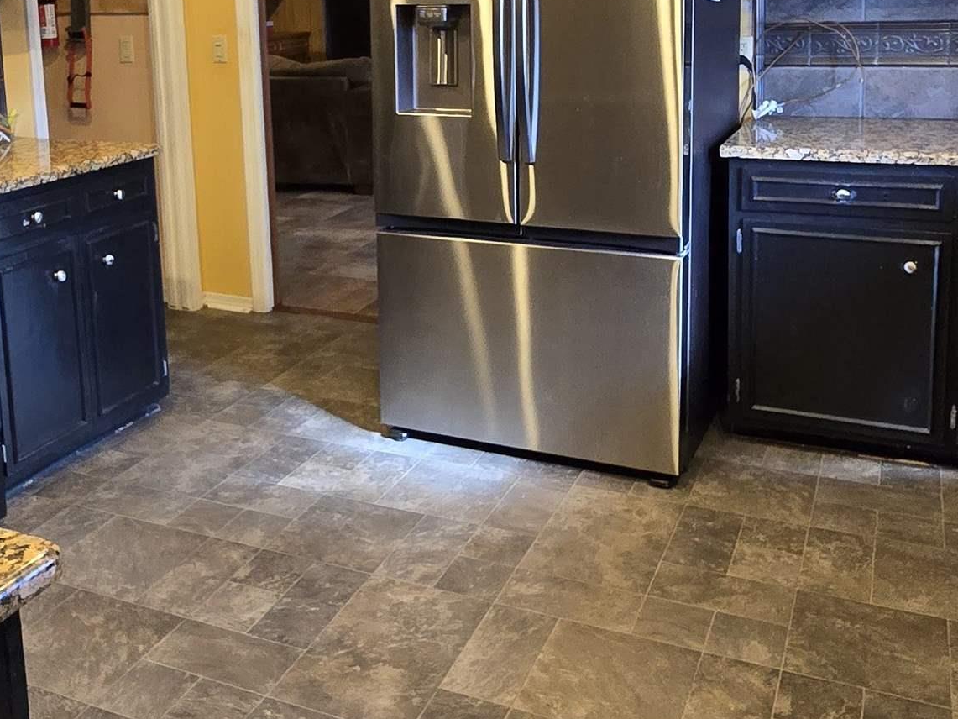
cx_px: 434
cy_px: 135
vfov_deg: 39.0
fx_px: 969
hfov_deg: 52.5
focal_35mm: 35
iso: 640
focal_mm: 2.2
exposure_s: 1/60
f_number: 2.2
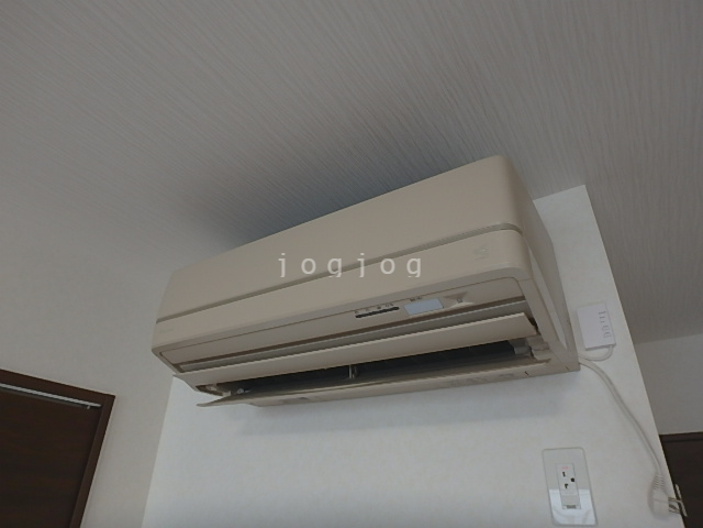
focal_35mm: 21
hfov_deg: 79.0
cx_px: 352
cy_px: 264
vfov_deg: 63.4
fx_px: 426
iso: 200
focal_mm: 3.7
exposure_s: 1/30
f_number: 3.5
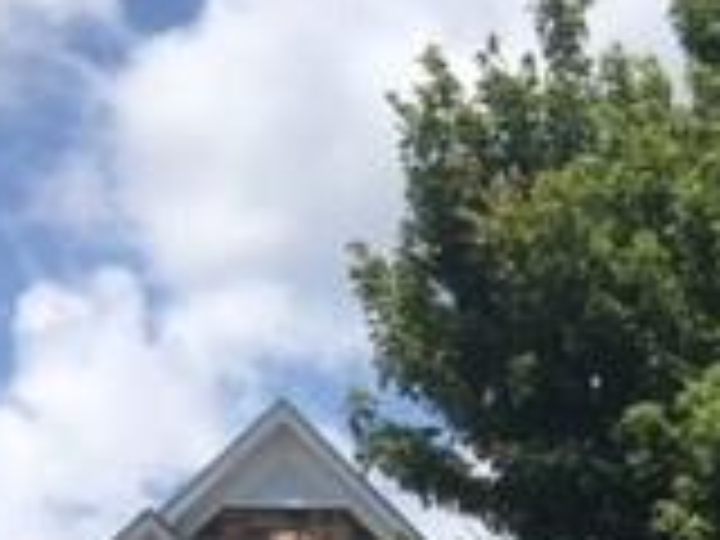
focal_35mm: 116
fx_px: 2413
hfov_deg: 16.3
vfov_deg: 11.8
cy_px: 963
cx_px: 873
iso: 25
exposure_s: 1/1832
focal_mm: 4.15
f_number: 2.2
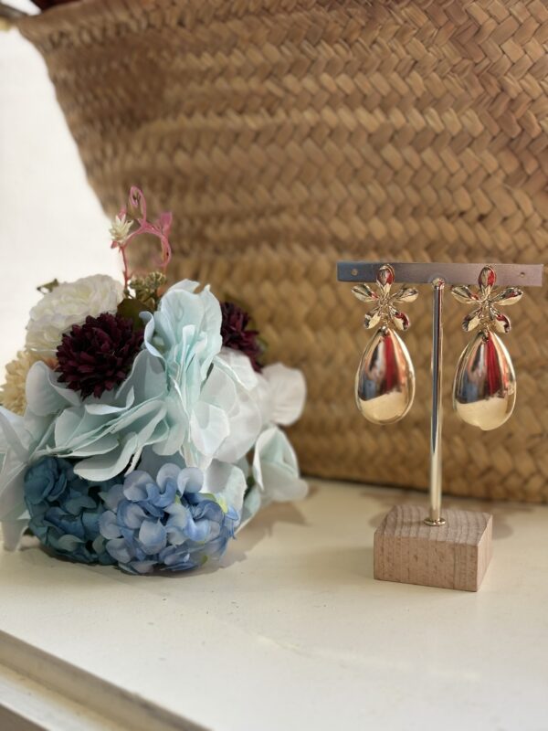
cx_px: 274
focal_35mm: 52
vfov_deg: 36.8
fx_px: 1098
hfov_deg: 28.0
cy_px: 366
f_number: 1.6
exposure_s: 1/50
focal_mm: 5.96
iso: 64
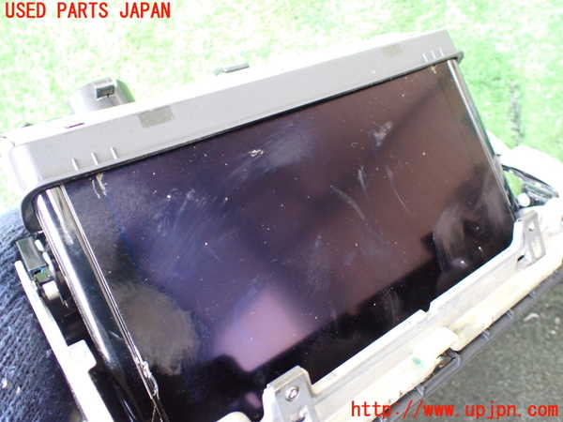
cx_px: 282
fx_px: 488
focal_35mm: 30
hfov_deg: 60.0
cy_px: 211
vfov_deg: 46.8
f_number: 2.3
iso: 1000
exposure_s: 1/30
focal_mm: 5.4
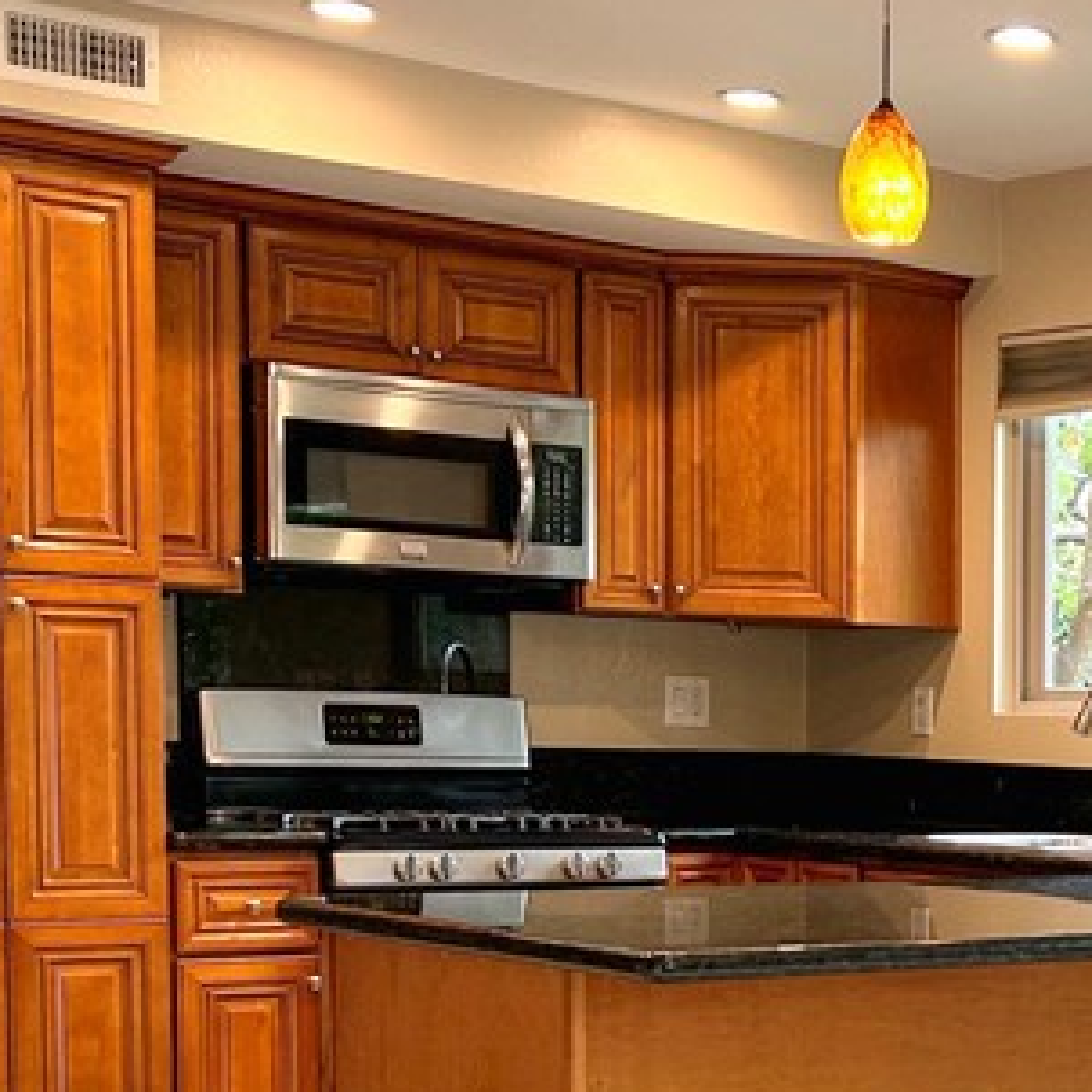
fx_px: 2784
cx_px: 1219
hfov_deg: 21.0
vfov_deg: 21.6
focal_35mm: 78
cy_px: 1027
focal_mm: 5.7
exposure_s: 1/60
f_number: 1.5
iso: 100
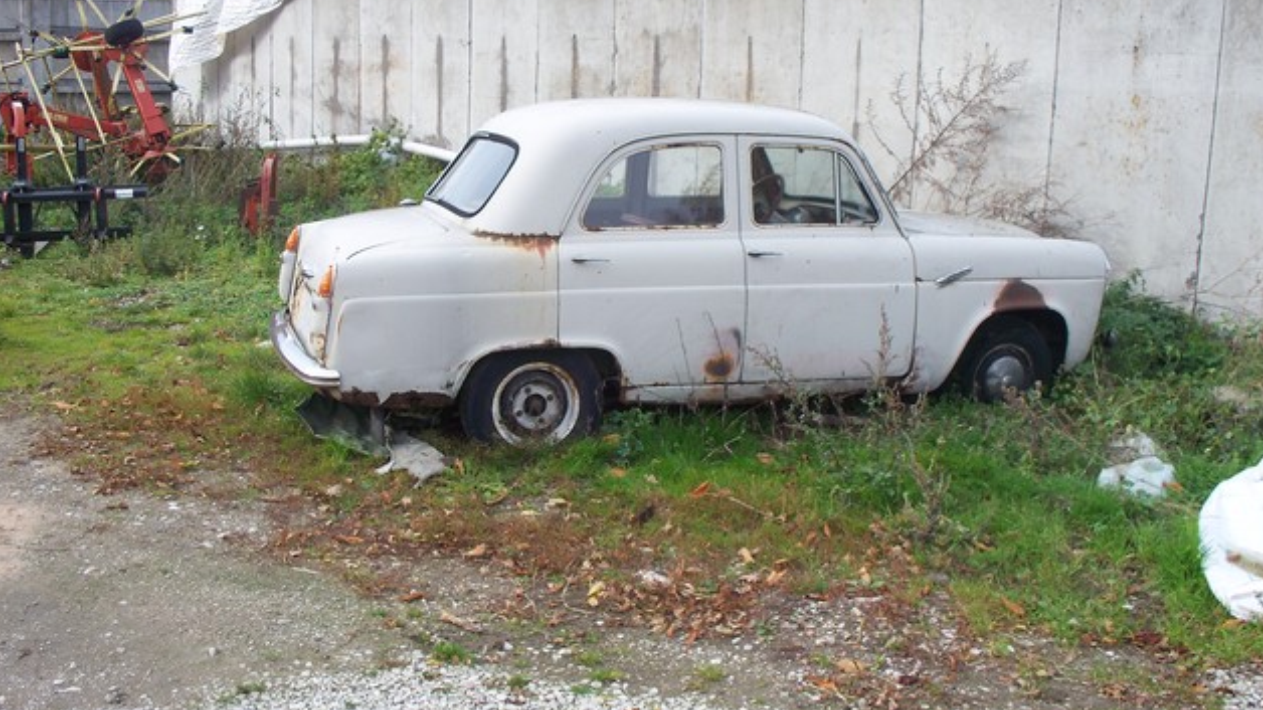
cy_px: 290
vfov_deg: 29.6
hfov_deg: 50.5
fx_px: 1339
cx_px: 636
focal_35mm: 40
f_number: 2.8
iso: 80
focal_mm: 7.54
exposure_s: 1/400
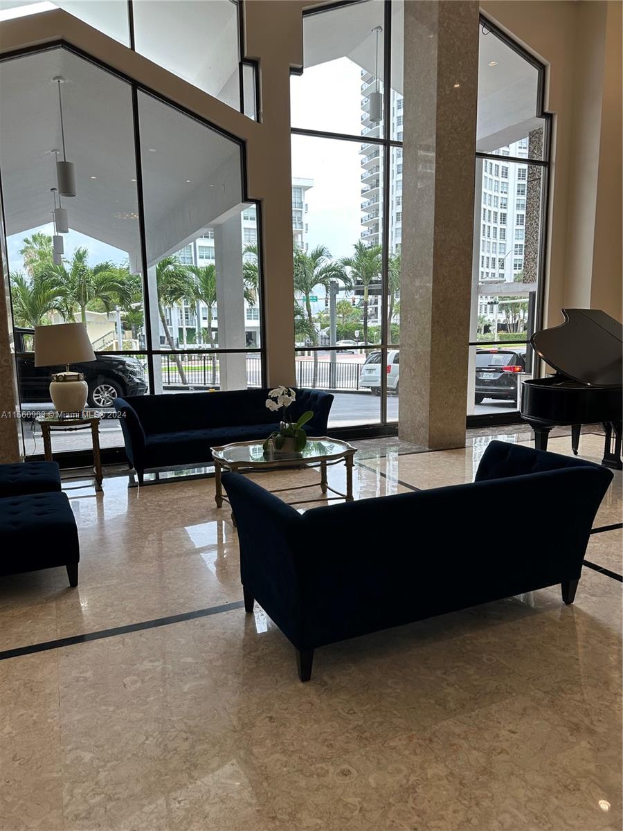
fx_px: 576
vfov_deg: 71.6
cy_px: 416
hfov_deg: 56.8
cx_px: 312
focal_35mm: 24
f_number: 1.78
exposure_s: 1/154
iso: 64
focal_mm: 6.86
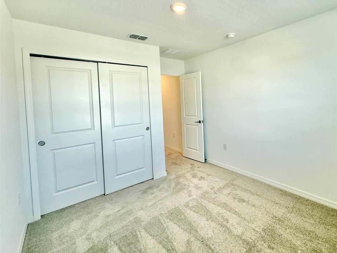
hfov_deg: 85.5
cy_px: 104
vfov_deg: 71.0
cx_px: 216
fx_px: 175
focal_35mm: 18
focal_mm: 2.22
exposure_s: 1/120
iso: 80
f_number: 2.2
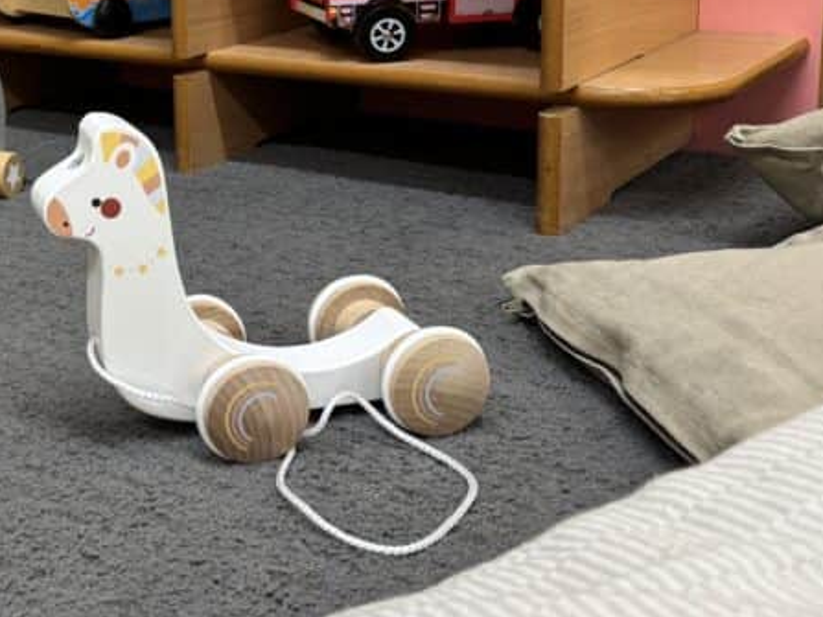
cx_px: -18
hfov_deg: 32.0
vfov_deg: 25.9
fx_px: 1307
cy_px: 88
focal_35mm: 55
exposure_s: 1/100
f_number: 1.78
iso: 200
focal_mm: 6.76
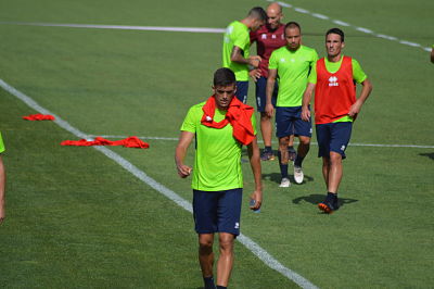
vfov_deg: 3.0
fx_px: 5420
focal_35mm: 450
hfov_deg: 4.6
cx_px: 217
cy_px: 144
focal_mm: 300
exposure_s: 1/2000
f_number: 5.6
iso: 280
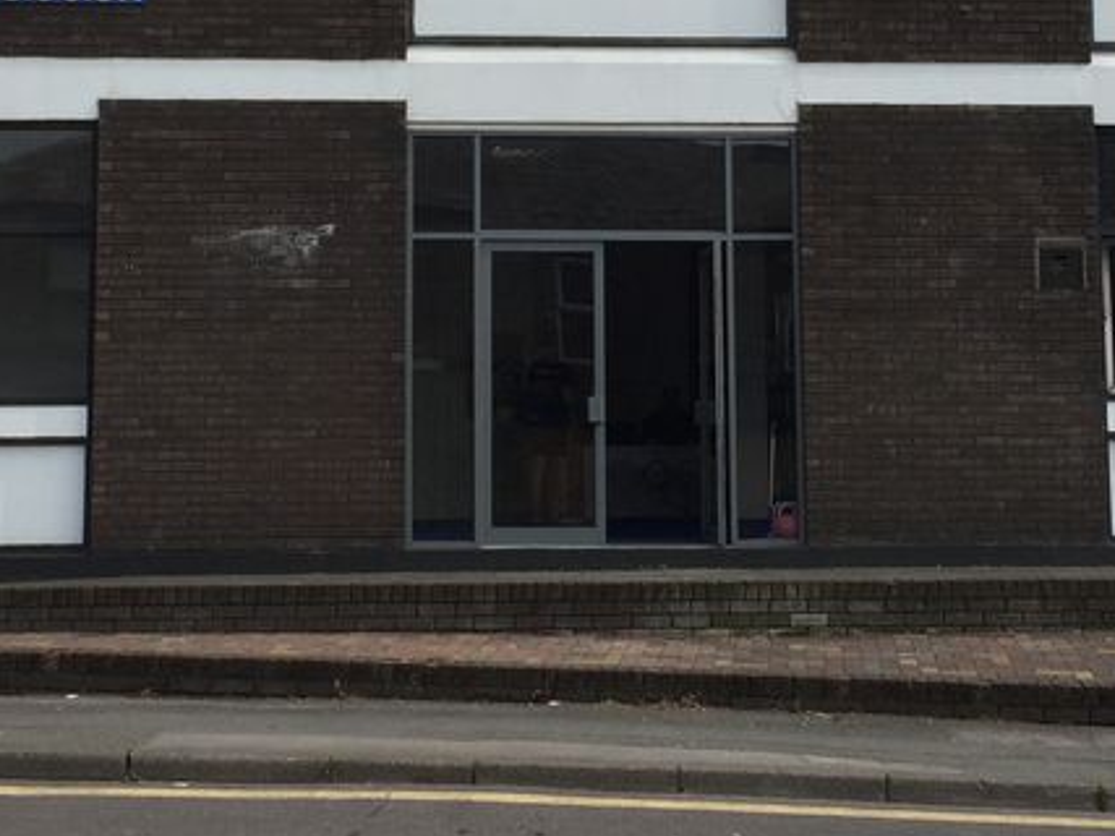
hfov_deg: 25.3
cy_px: 128
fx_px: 2480
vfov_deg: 18.9
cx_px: 555
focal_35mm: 77
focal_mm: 4.15
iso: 32
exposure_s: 1/2083
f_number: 2.2
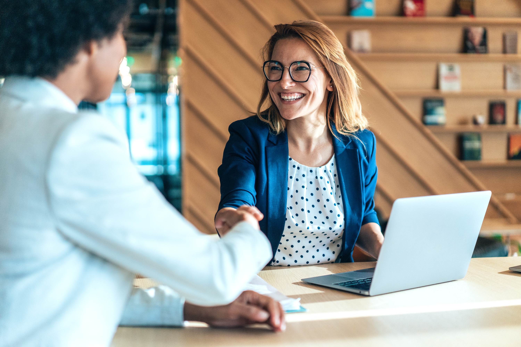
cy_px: 174
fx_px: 796
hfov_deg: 36.2
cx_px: 260
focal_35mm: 55
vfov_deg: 24.6
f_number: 2
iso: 1600
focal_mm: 55
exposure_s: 1/2000
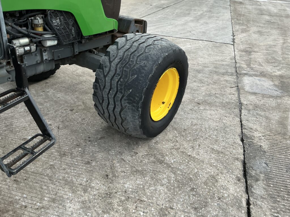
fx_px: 235
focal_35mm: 28
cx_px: 145
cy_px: 108
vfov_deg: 49.7
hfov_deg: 63.4
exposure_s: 1/348
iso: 25
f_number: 1.8
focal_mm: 3
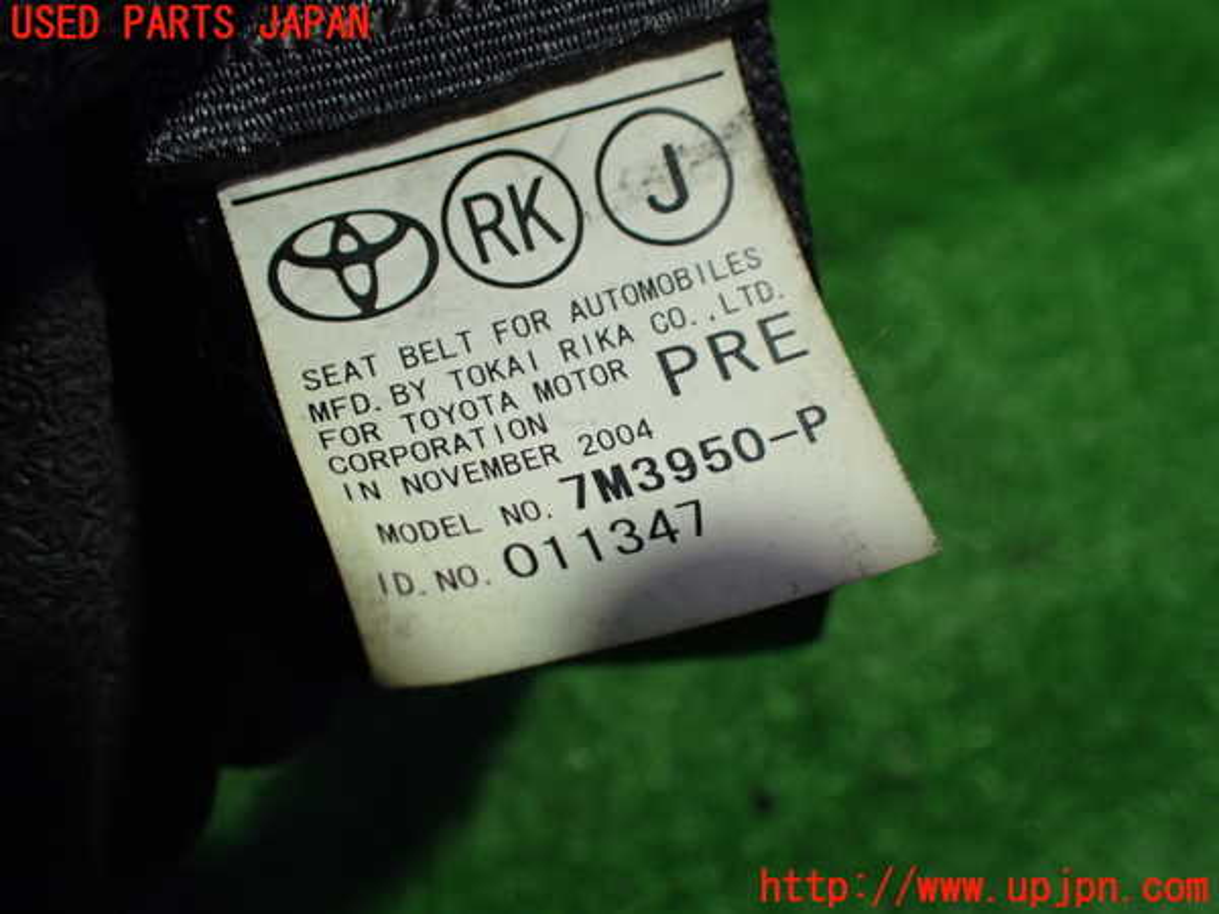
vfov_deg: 46.8
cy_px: 457
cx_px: 610
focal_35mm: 30
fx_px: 1056
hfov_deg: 60.0
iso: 400
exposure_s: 1/125
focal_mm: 5.4
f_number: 2.3
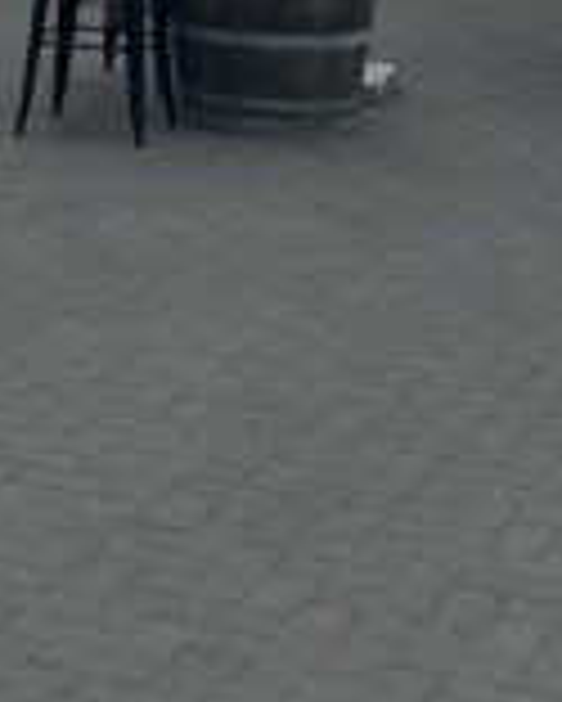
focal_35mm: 130
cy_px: -842
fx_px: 2700
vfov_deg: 12.4
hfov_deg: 11.8
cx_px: 45
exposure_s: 1/6897
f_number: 1.6
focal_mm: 5.1
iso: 50
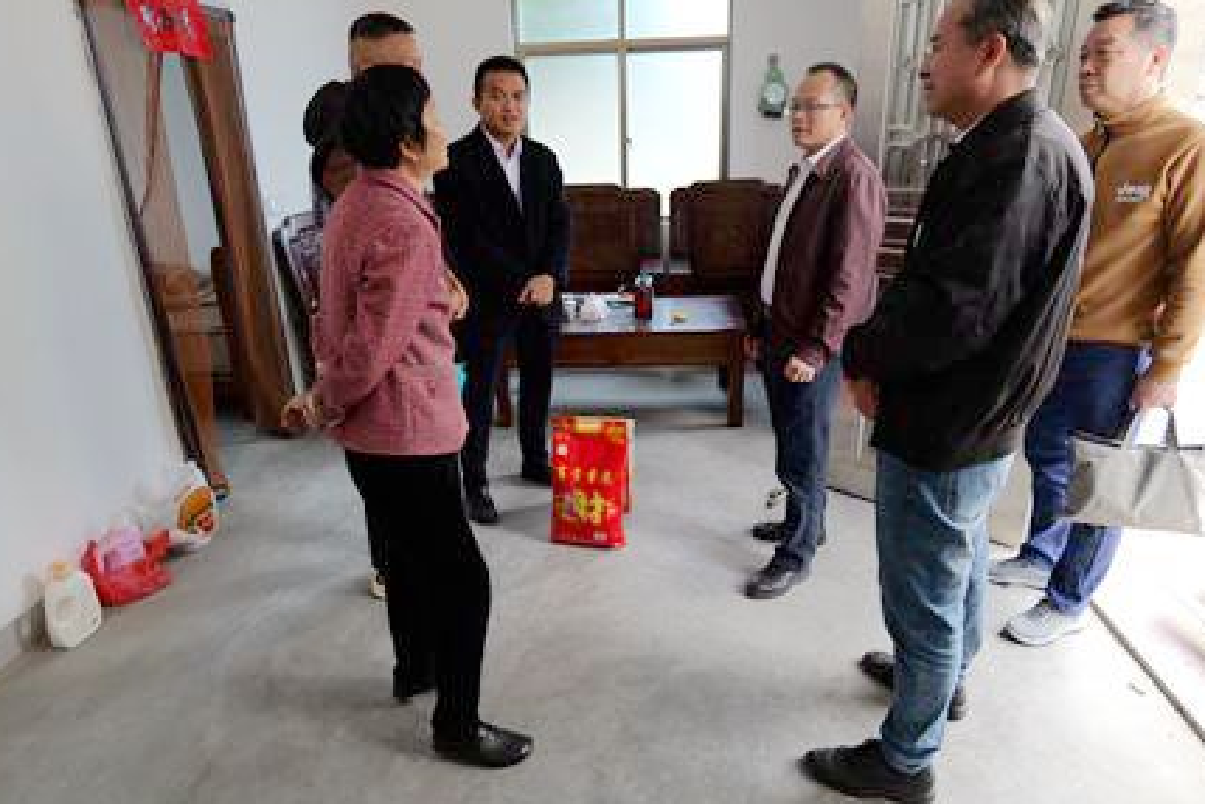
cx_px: 595
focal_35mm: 21
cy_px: 399
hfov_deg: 81.2
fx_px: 703
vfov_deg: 59.5
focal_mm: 20
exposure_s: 1/40
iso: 125
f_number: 3.5
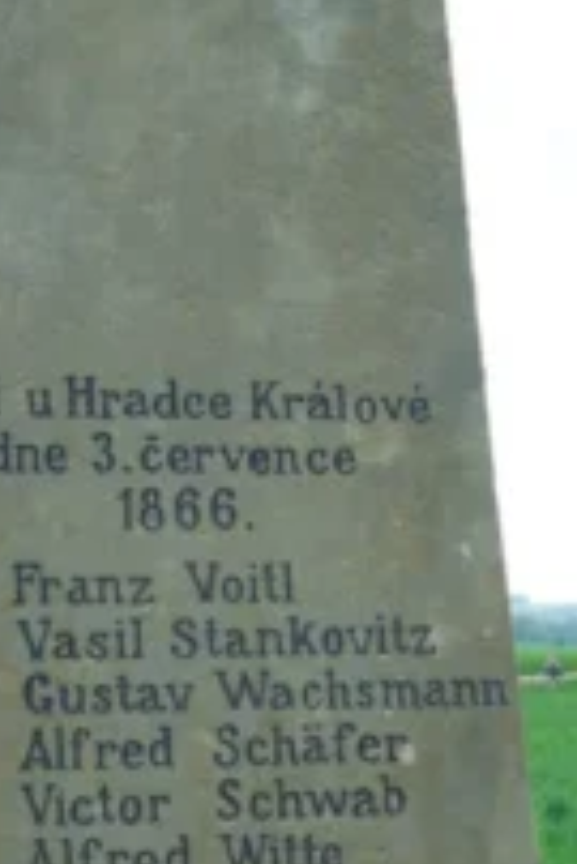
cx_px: 256
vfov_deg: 22.9
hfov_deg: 15.7
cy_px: 744
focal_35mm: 87
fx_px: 2088
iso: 800
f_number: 8
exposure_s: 1/500
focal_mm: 8.7
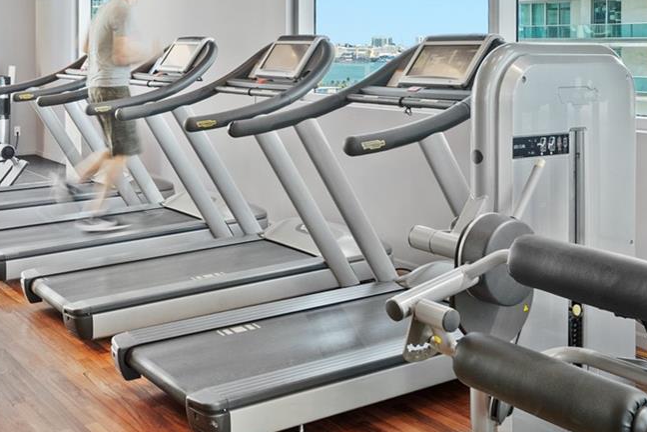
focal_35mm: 42
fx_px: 755
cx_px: 163
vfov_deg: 31.3
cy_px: 110
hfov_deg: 44.9
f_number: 8
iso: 280
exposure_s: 1/20
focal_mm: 17
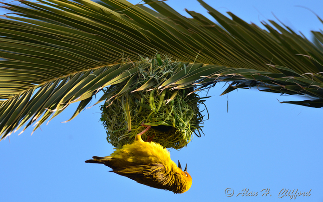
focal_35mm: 322
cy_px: 98
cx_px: 162
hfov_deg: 6.5
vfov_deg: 4.1
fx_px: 2835
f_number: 5.3
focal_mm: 210
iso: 400
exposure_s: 1/800
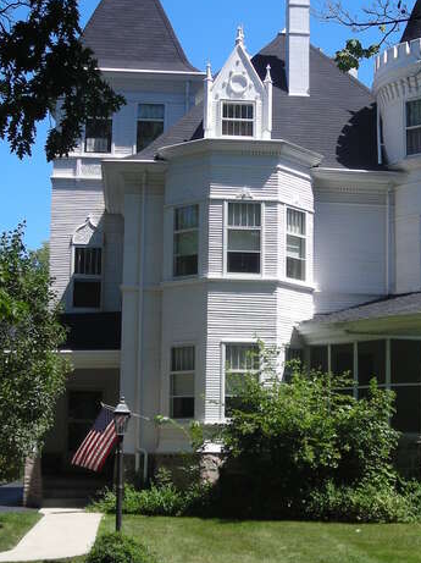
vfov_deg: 29.4
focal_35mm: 66
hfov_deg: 22.1
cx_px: 276
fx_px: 1072
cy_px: 302
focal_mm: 6.3
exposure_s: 1/507
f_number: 3.2
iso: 50
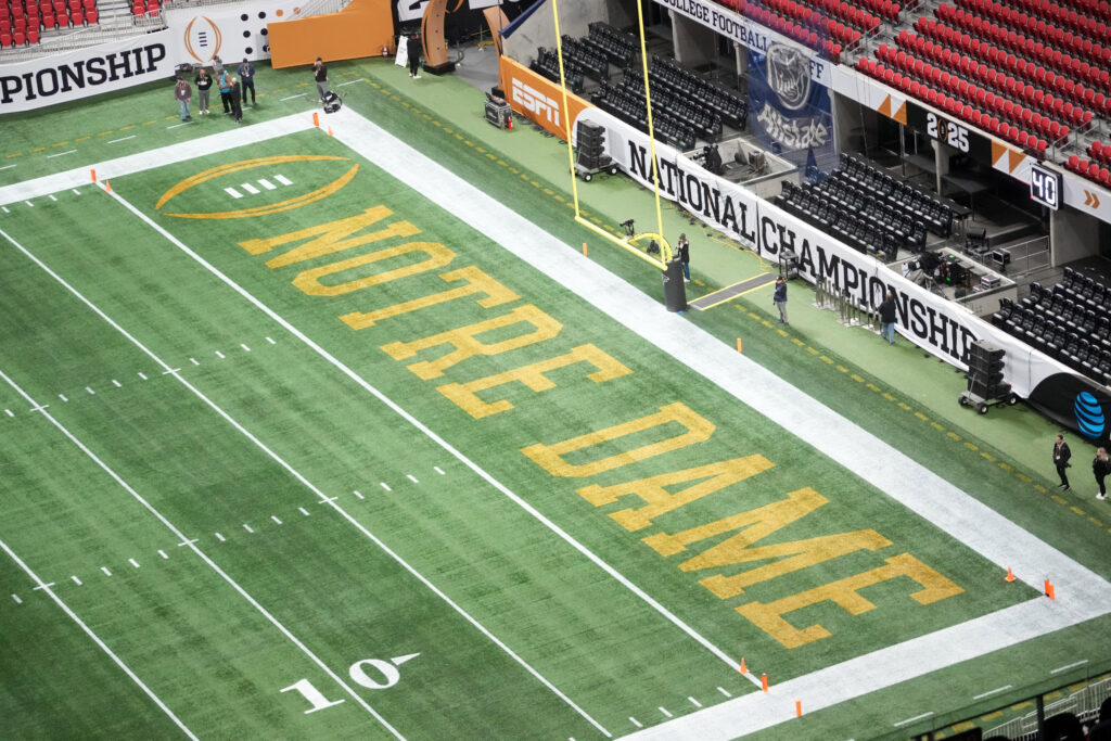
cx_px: 556
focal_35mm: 126
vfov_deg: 10.9
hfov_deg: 16.3
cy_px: 370
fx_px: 3889
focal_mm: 126
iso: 10000
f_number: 4
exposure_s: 1/1250
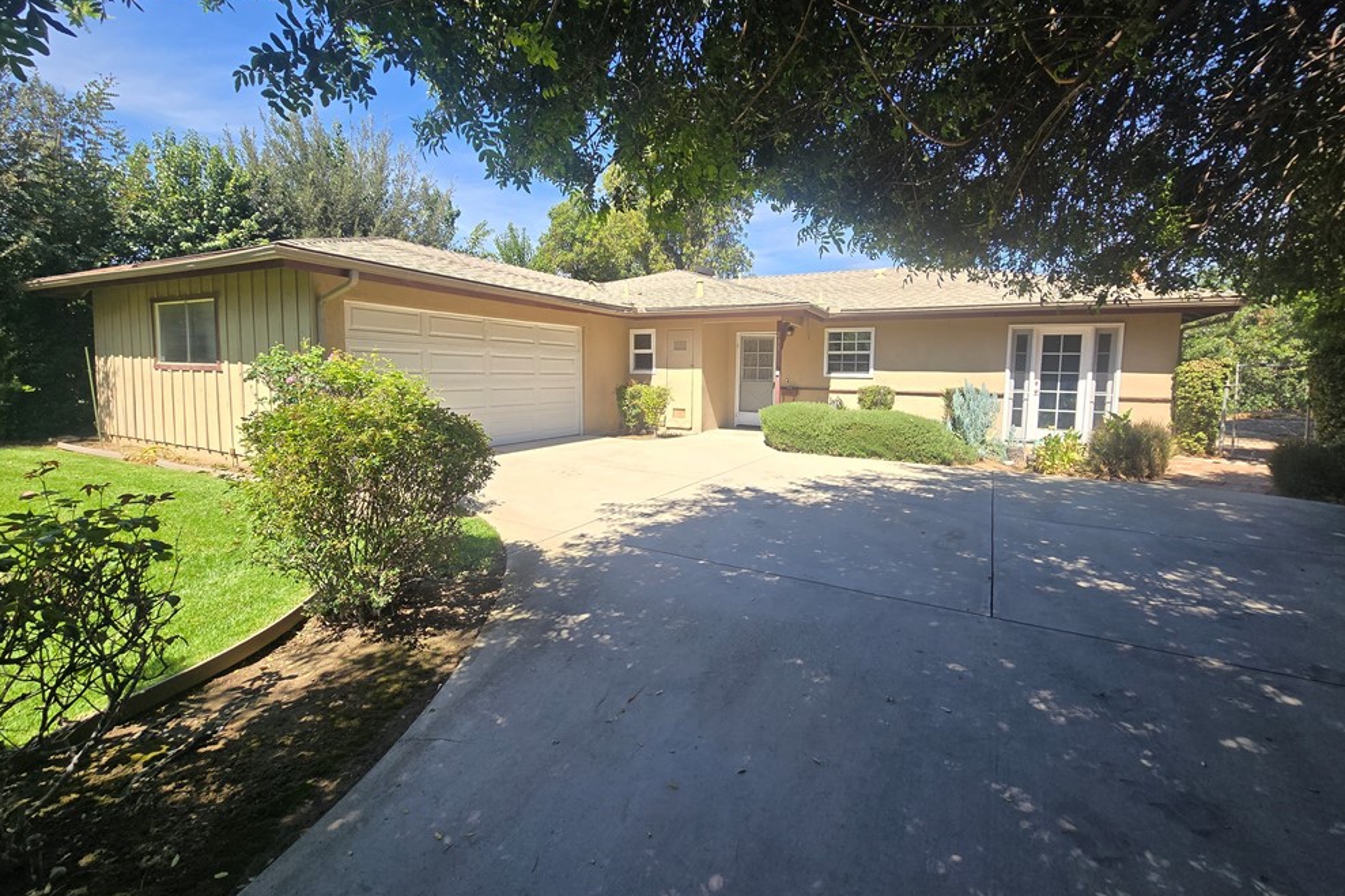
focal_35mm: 14
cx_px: 687
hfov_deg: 104.2
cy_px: 427
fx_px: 523
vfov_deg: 81.1
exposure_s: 1/1058
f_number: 2.2
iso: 50
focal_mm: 2.2
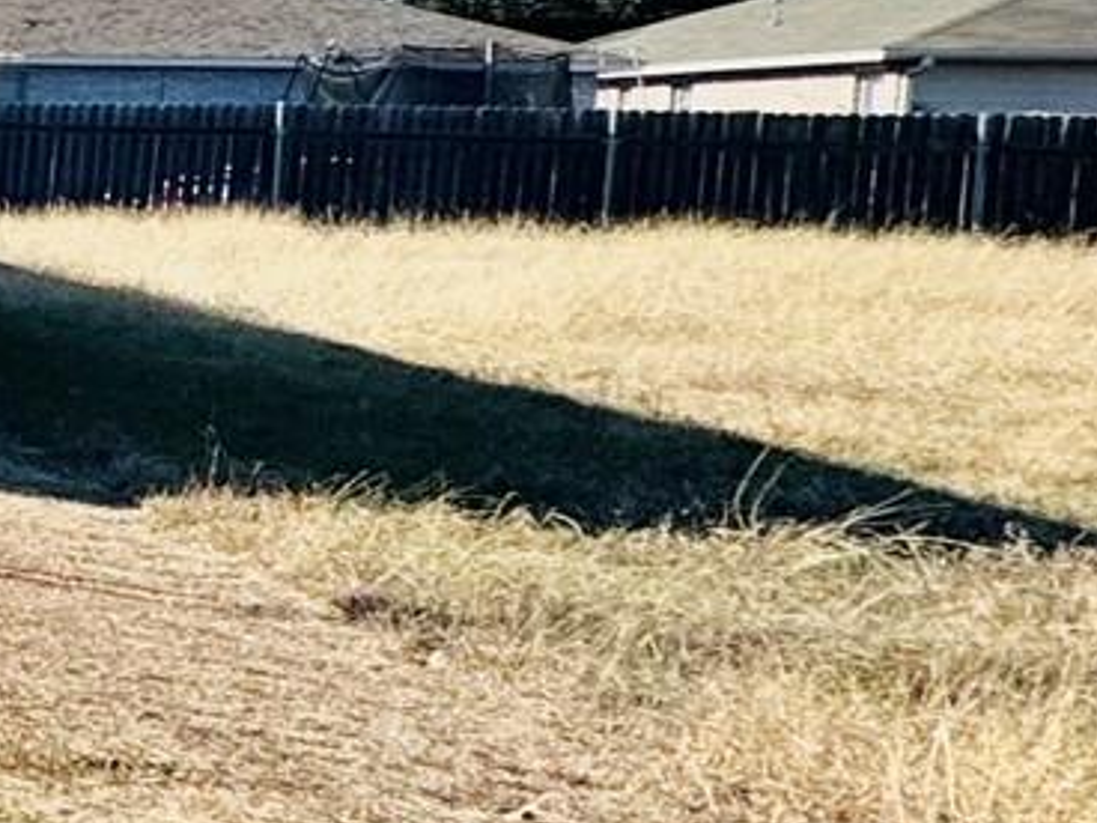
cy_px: 265
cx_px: -1935
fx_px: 2472
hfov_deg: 12.8
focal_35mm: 78
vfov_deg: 18.8
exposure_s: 1/1709
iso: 50
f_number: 2.2
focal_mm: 2.22
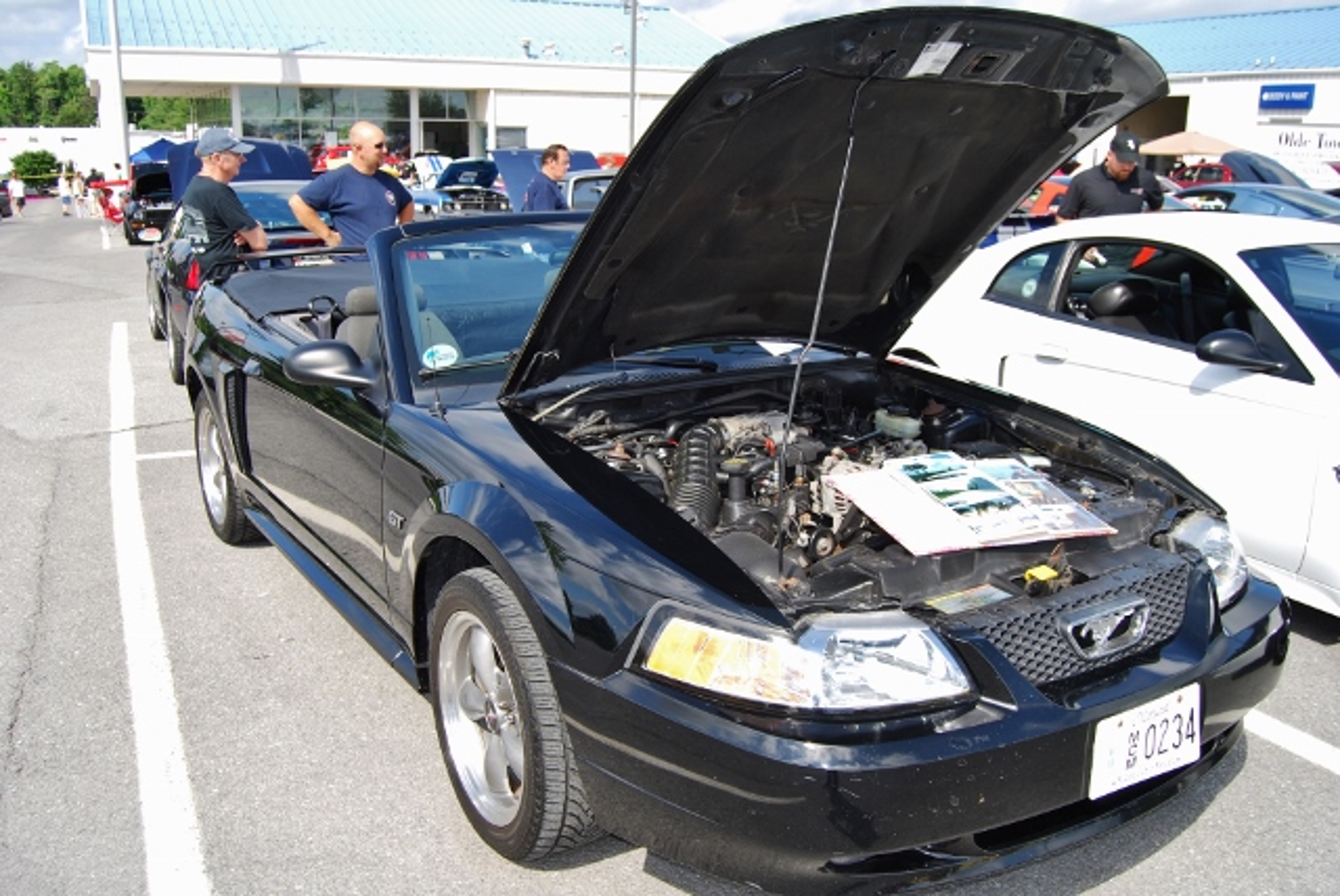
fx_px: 1118
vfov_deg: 43.7
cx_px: 670
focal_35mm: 30
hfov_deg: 61.9
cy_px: 448
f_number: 6.3
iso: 100
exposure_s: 1/200
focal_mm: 20
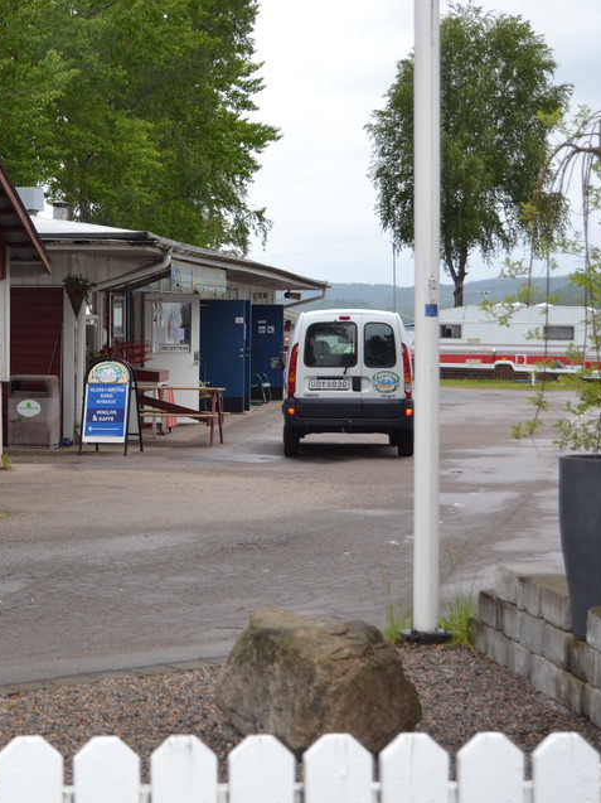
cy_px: 402
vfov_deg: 22.5
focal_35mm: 87
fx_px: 2016
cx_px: 52
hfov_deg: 16.7
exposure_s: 1/200
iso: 100
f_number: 5.6
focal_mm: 40
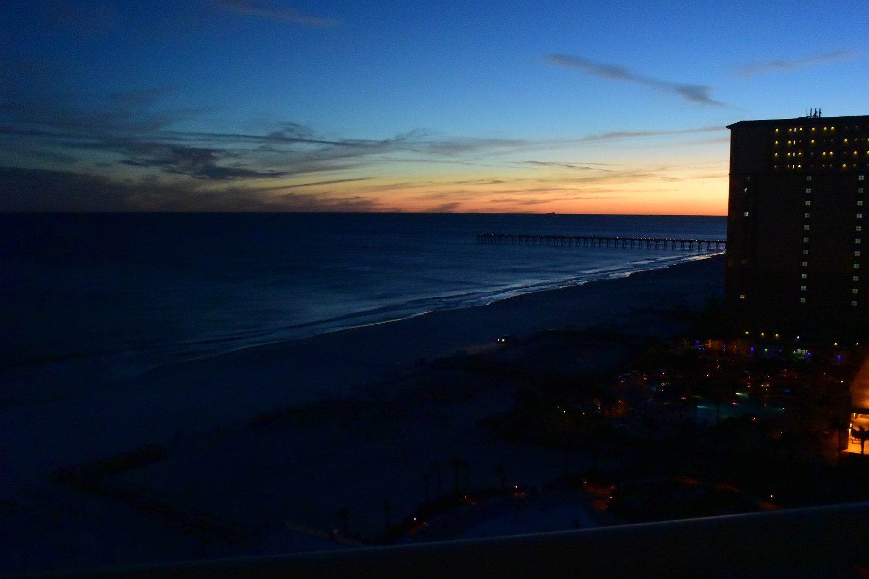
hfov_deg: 57.2
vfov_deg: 40.0
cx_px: 434
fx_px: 796
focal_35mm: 33
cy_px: 290
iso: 3200
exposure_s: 1/60
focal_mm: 12.3
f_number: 3.8
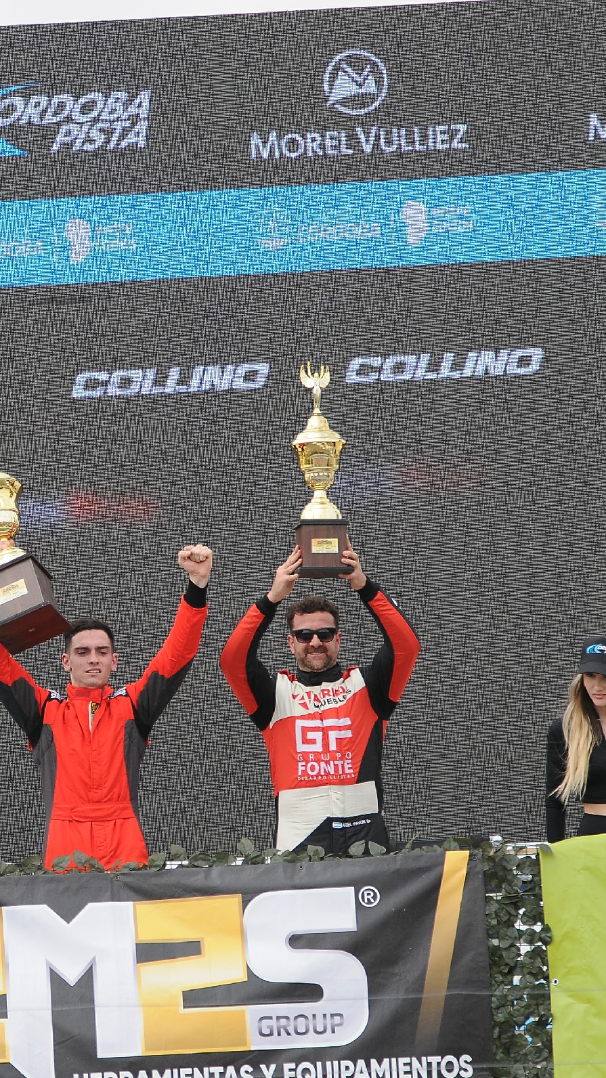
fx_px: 12511
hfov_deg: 2.8
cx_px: 49
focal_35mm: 438
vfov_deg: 4.9
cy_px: 539
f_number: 5.3
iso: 200
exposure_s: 1/640
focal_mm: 185
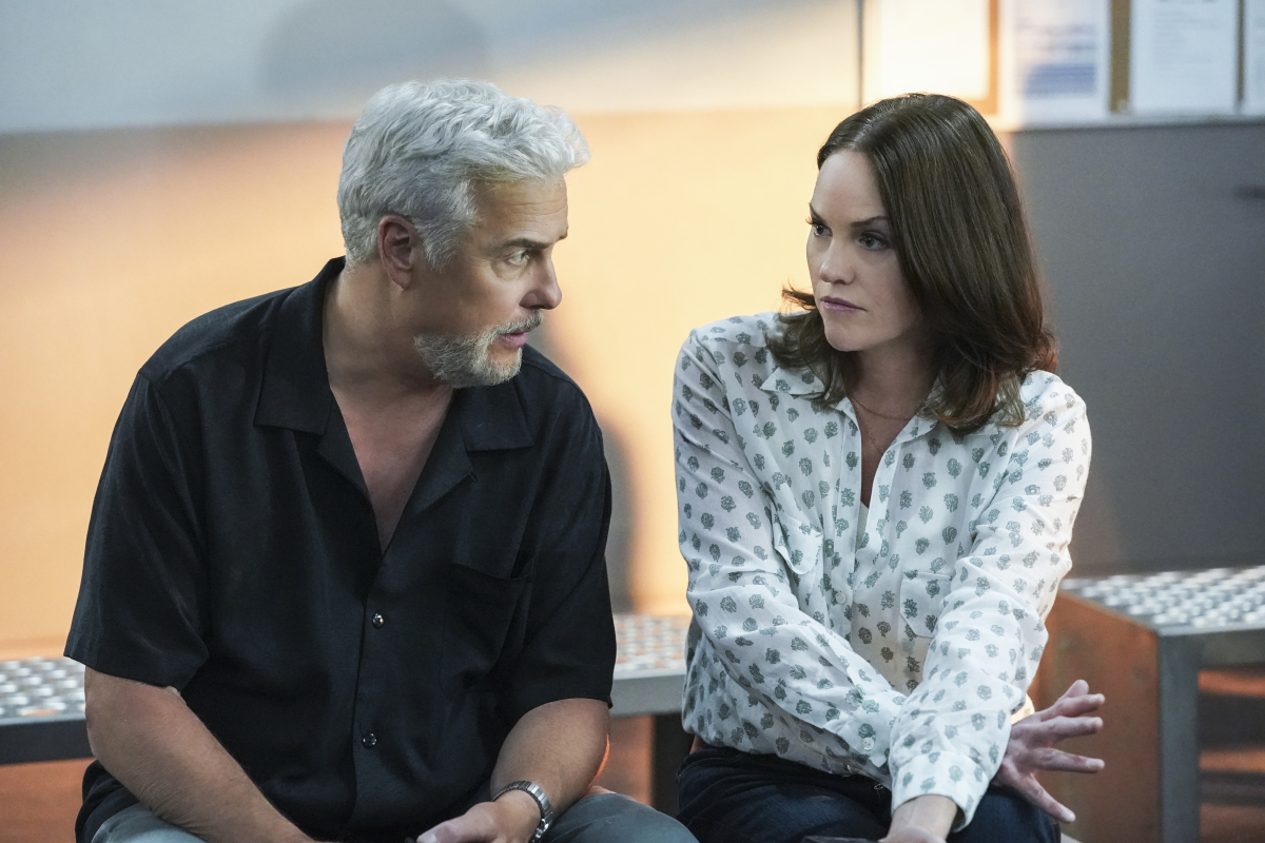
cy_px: 422
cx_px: 632
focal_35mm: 106
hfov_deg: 19.3
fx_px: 3724
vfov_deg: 12.9
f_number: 4
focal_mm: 106
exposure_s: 1/160
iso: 8000
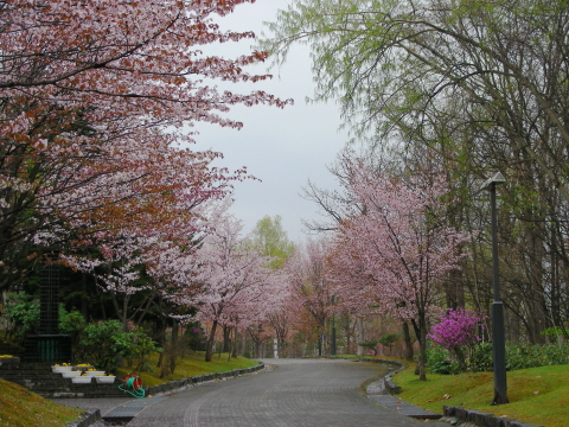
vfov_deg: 18.7
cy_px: 214
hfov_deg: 24.7
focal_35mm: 79
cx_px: 284
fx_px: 1299
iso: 50
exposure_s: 1/144
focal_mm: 13.2
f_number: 3.5
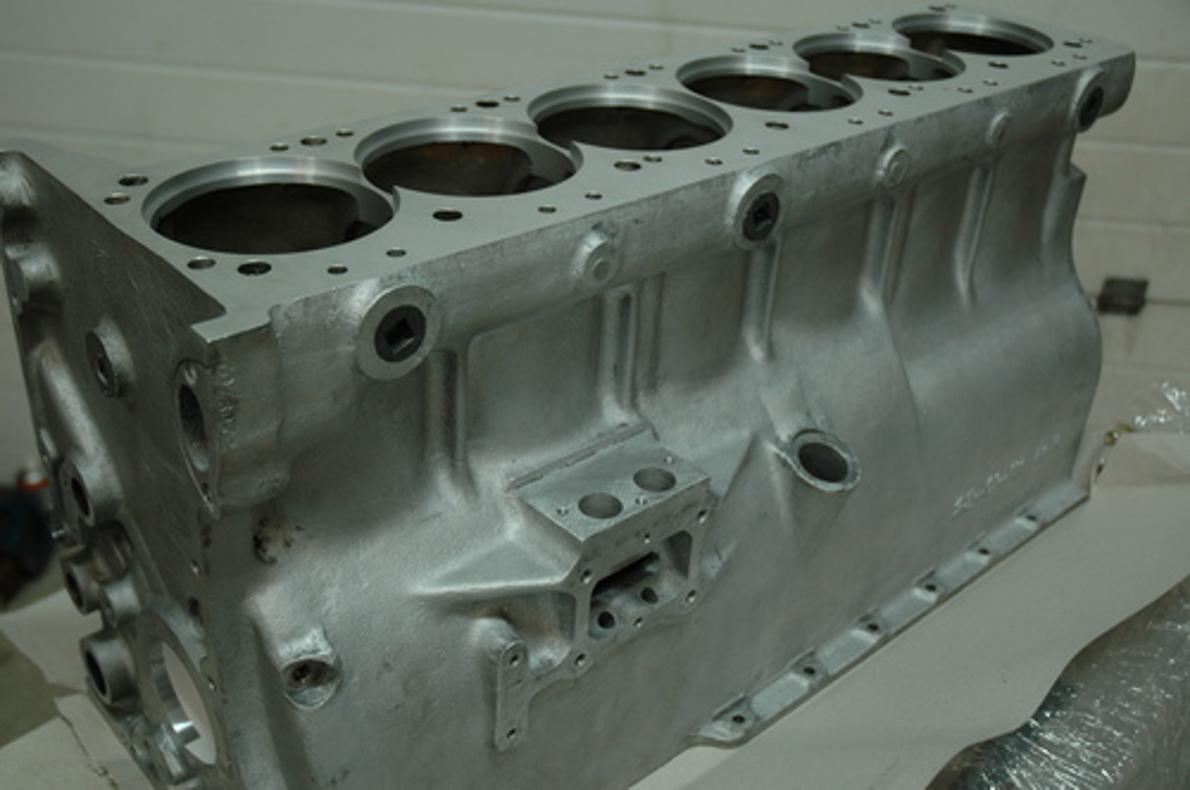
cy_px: 395
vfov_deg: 35.4
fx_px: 1238
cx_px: 595
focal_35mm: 38
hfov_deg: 51.3
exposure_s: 1/25
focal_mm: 25
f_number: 3.8
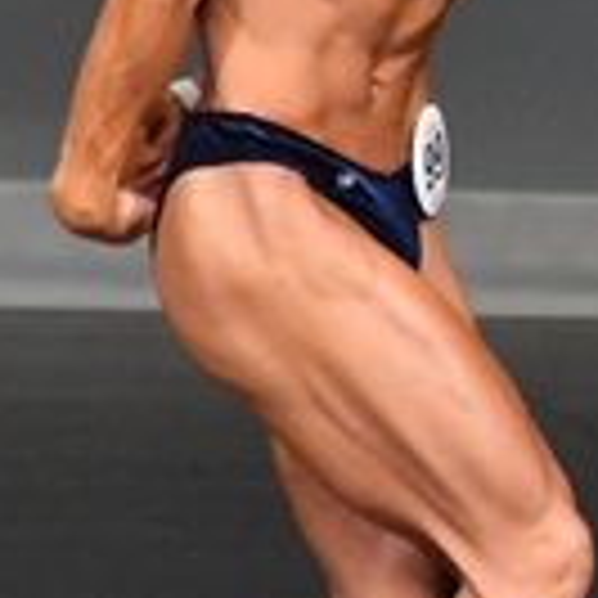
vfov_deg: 1.0
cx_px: 1544
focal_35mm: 1709
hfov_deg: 1.0
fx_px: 33402
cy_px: 99
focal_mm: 230
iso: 5000
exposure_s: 1/400
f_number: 5.6
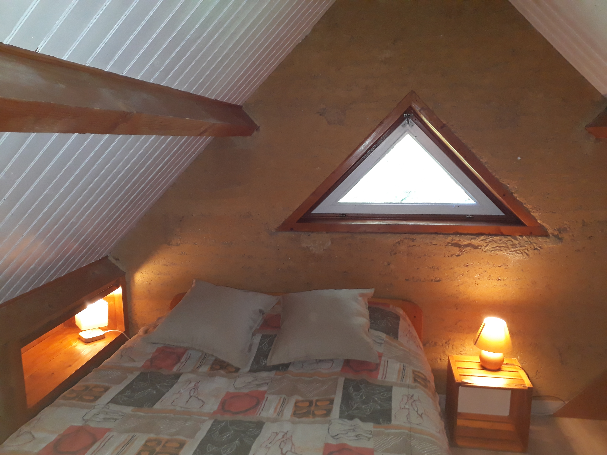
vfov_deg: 51.4
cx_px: 304
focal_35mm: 27
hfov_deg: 65.3
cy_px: 228
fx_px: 473
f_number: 1.9
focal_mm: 3.6
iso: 200
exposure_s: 1/33
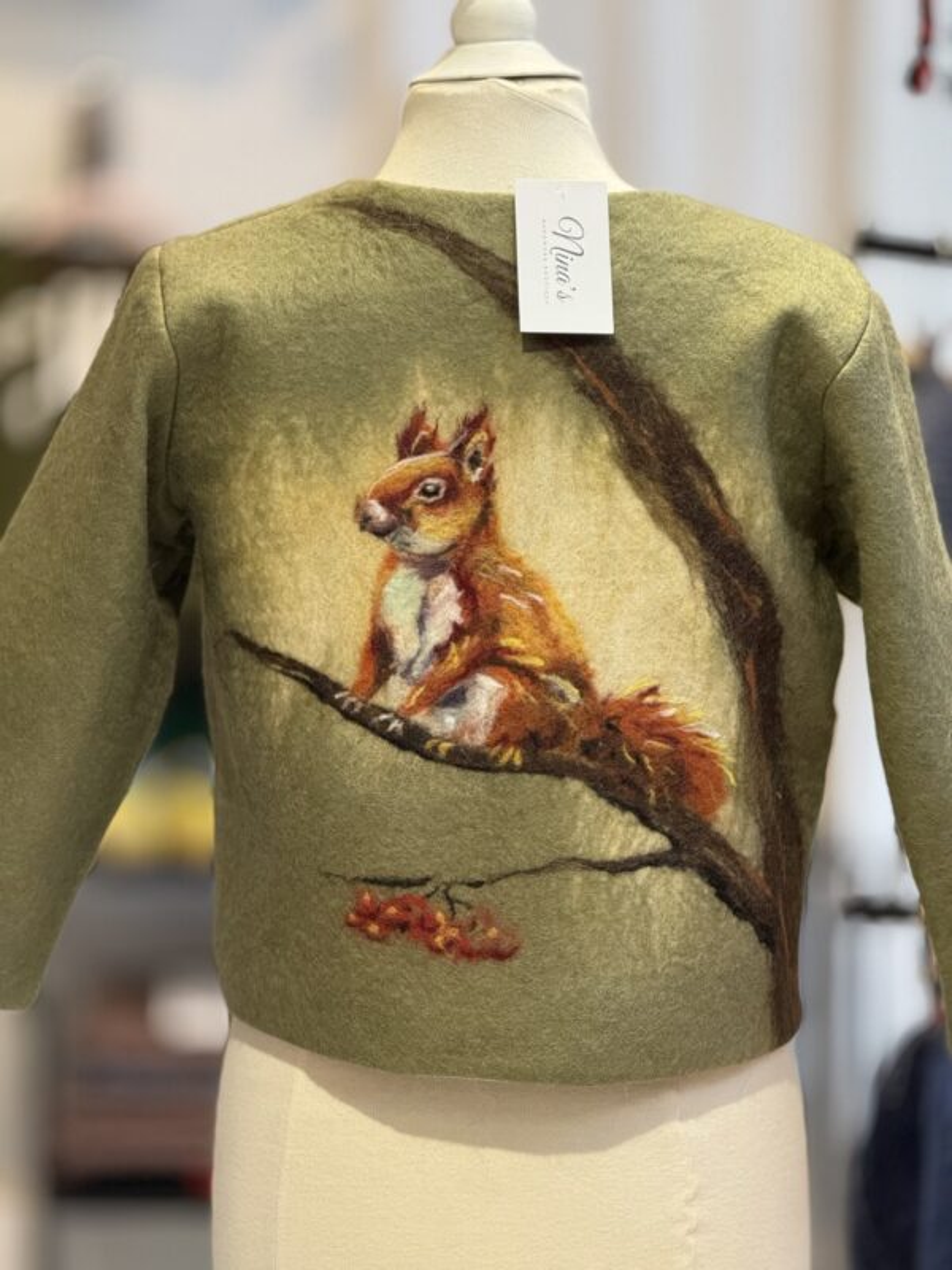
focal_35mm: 120
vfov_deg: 16.4
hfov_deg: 12.3
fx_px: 4400
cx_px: 476
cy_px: 635
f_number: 2.8
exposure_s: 1/100
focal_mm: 15.66
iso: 320
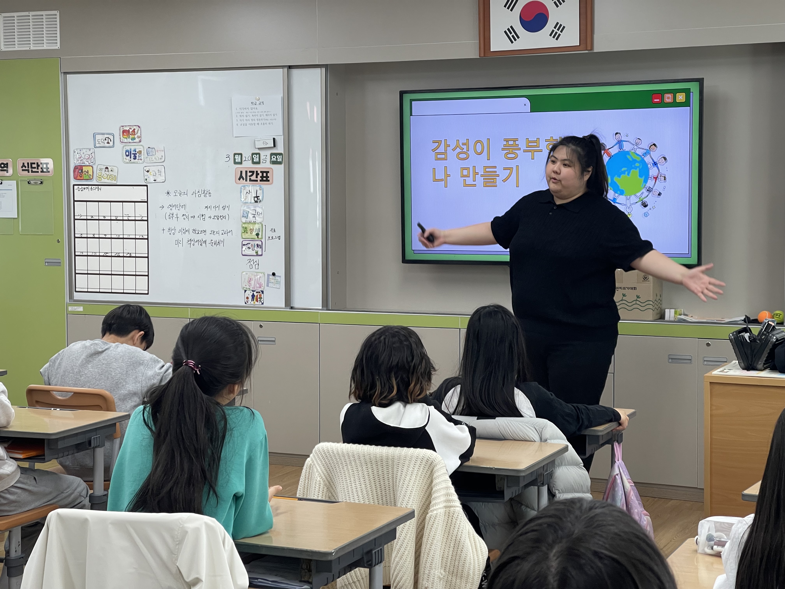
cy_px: 294
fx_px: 1451
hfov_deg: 30.3
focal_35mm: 64
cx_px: 392
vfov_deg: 22.9
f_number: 2.2
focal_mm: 7.5
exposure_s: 1/120
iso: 100
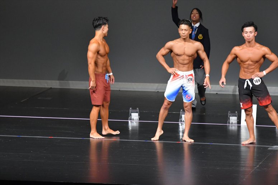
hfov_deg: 7.2
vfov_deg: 4.8
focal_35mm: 285
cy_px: 92
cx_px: 139
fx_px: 2200
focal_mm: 190
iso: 5000
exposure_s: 1/400
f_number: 5.6
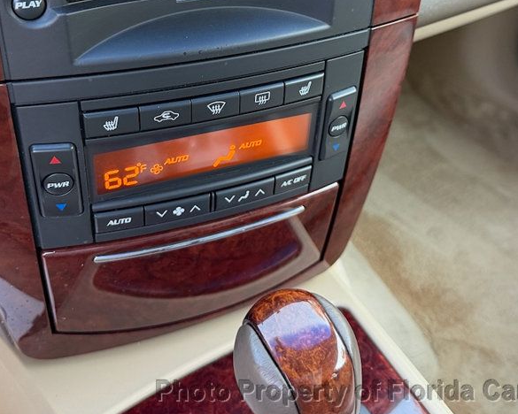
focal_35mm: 41
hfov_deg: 44.8
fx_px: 629
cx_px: 254
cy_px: 81
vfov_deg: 35.3
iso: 320
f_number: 1.78
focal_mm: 6.76
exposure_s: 1/60
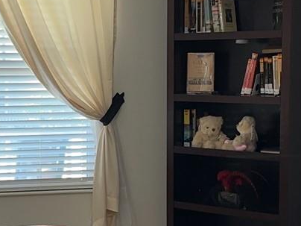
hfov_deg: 20.5
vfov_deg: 15.5
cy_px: 139
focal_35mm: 95
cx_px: 84
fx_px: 826
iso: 200
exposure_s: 1/60
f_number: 1.78
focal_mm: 6.86
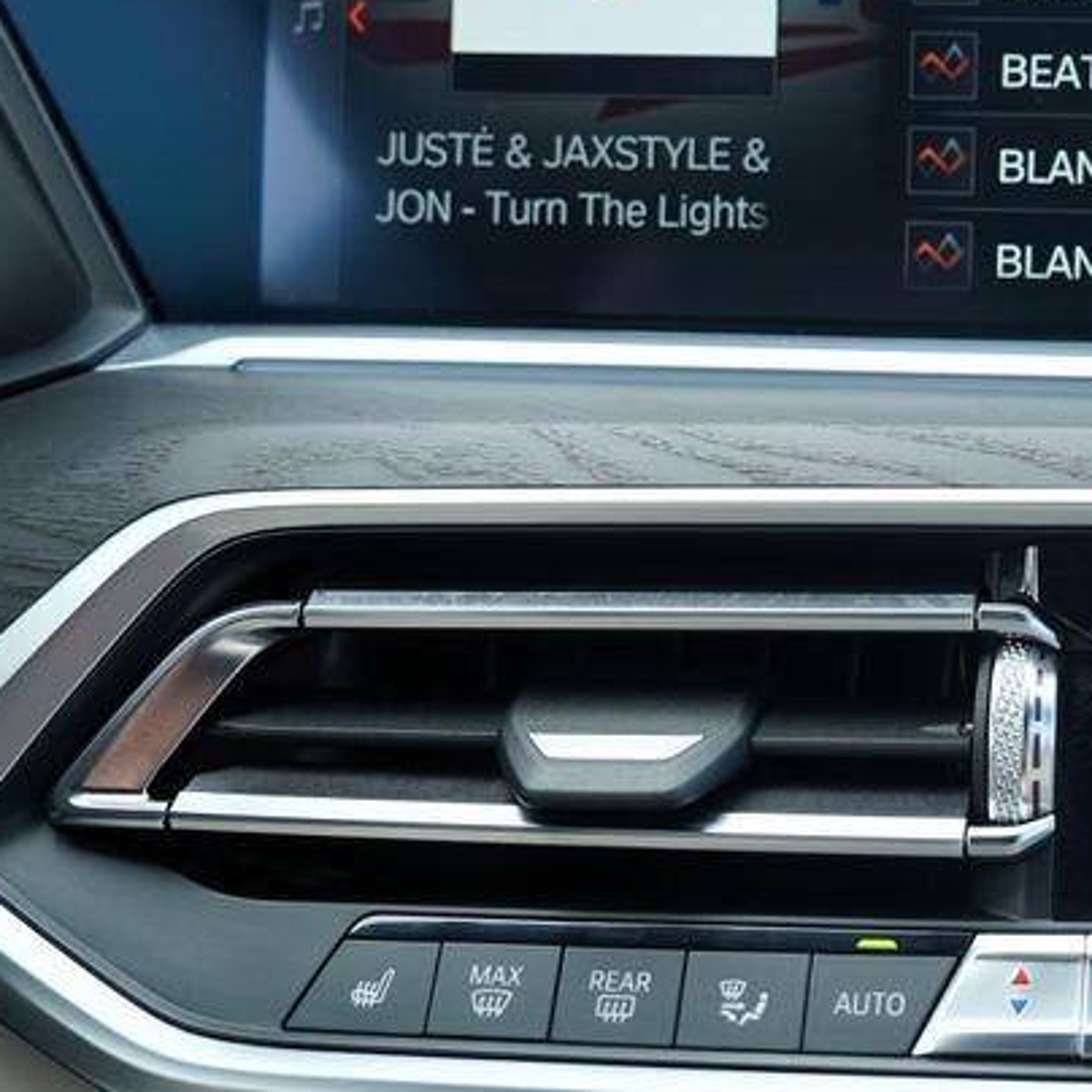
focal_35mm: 69
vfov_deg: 25.0
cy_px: 496
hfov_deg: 23.8
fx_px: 2463
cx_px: 1133
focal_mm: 32
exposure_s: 1/100
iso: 100
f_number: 4
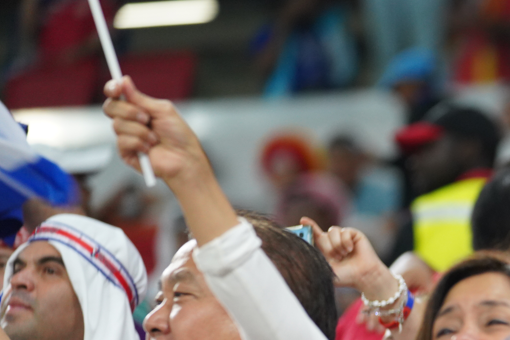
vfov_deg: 3.3
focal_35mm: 422
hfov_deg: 4.9
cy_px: 434
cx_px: 731
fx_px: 5978
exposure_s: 1/500
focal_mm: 140
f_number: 2.8
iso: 1250
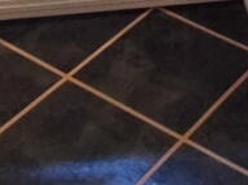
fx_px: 966
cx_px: 208
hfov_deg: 14.5
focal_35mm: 135
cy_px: -314
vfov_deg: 9.3
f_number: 3
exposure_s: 1/8
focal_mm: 4.5
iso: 400
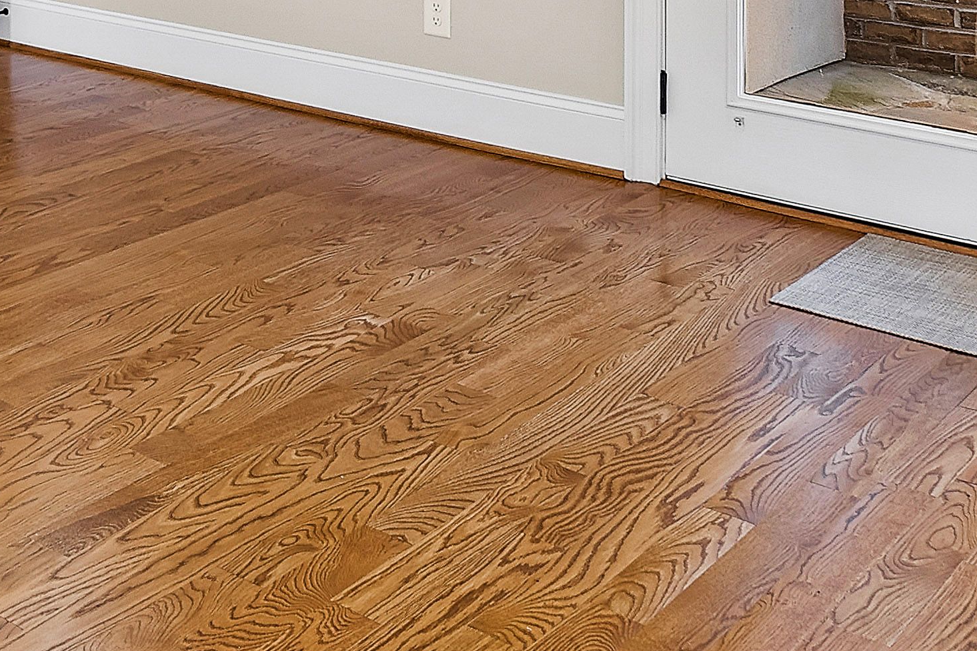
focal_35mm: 57
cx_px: 3
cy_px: -278
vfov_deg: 20.8
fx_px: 1547
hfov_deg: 32.3
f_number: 9
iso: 100
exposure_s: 1/4
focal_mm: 10
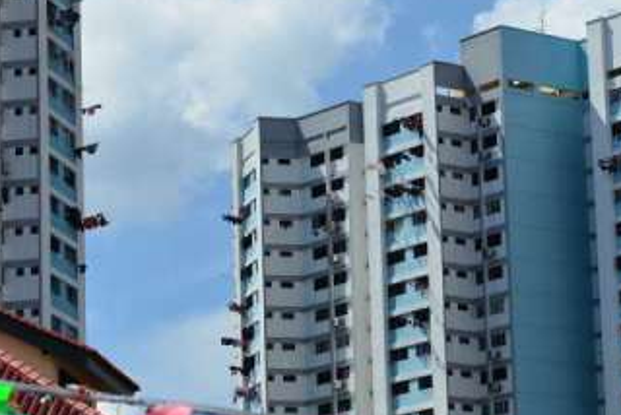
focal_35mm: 175
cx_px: 210
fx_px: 3021
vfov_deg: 7.9
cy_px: 242
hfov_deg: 11.7
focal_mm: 70
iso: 100
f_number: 7.1
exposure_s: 1/200
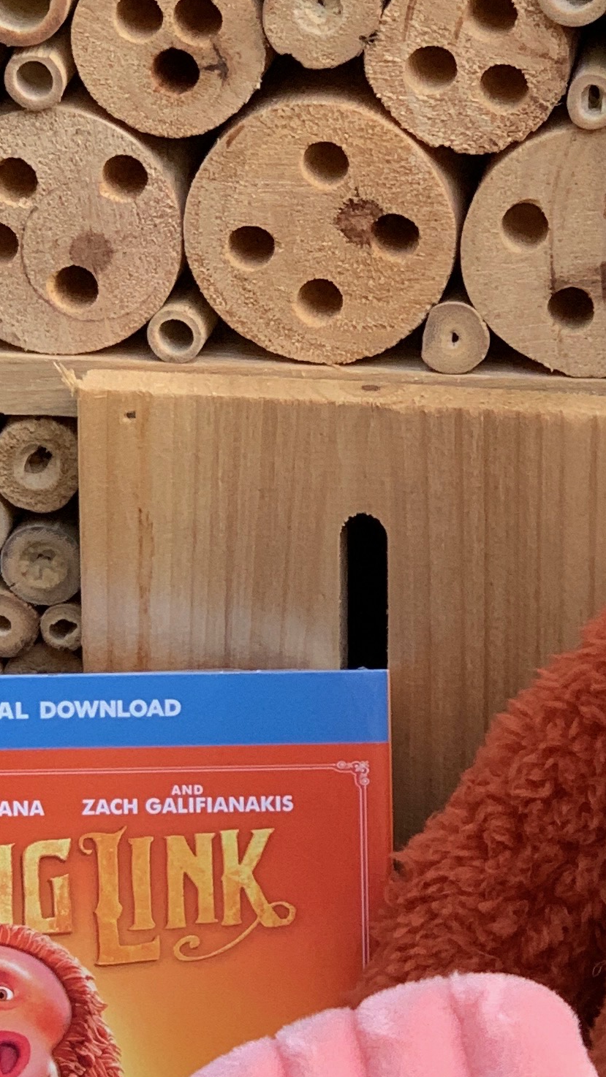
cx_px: 496
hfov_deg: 7.8
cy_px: 652
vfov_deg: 13.9
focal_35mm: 155
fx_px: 4428
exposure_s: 1/122
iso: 64
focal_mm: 6
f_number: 2.4
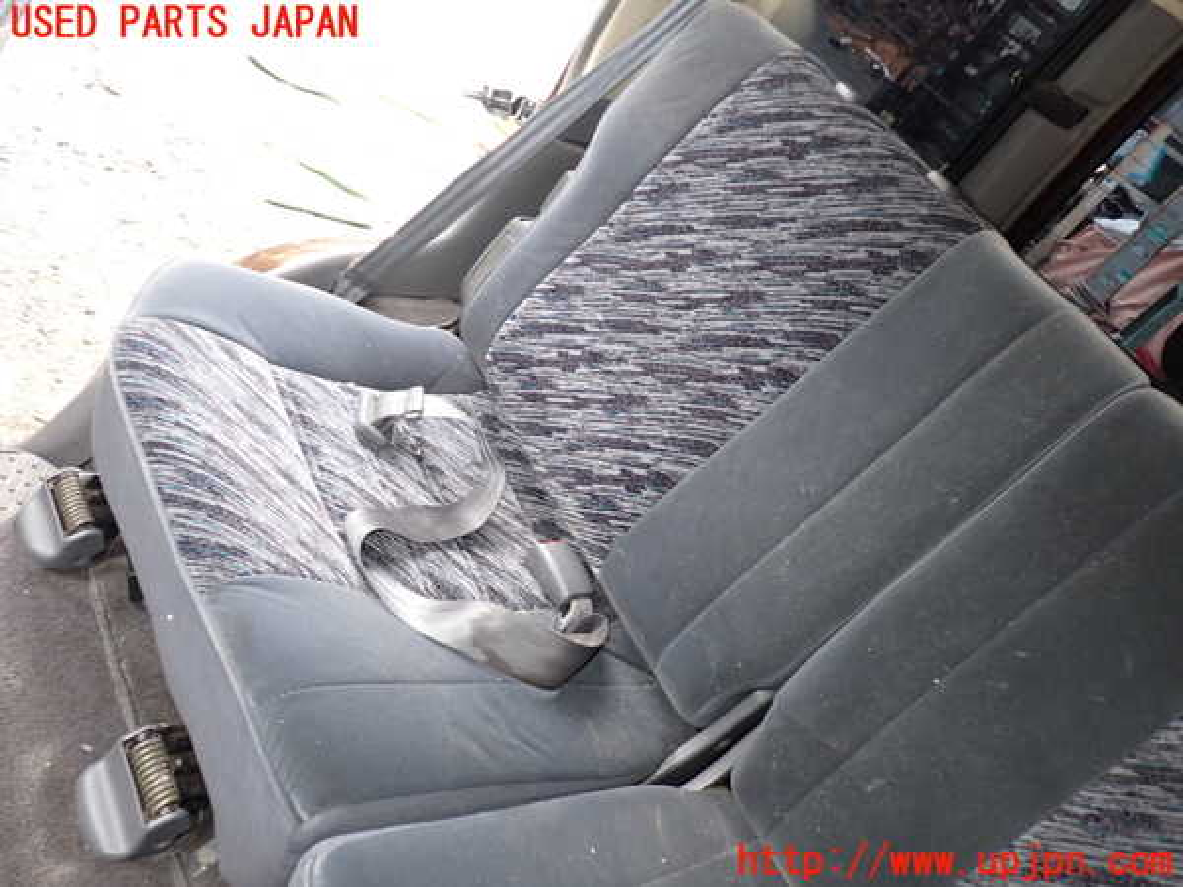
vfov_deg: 46.8
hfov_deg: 60.0
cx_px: 592
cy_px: 444
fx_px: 1025
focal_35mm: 30
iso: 250
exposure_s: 1/30
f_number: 2.3
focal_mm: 5.4
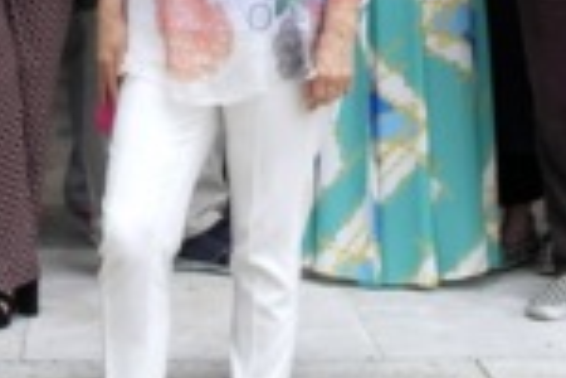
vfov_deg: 9.6
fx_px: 2138
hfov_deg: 15.0
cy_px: -270
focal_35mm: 136
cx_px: 102
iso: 100
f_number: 4
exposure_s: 1/80
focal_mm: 20
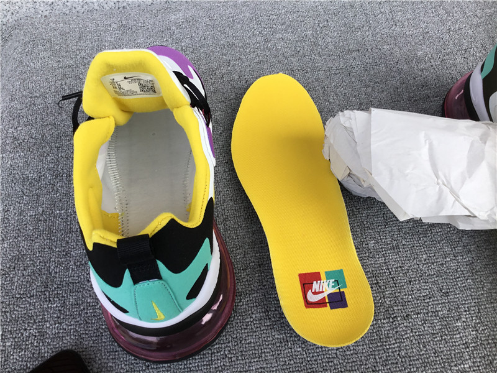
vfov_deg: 45.4
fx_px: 445
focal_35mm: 31
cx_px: 248
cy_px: 186
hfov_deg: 58.4
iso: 25
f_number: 2.4
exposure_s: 1/319
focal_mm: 3.3
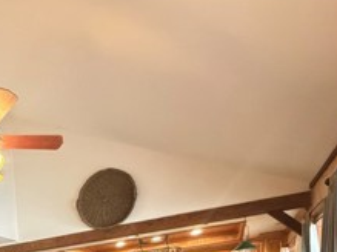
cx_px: -9
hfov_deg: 39.6
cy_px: 358
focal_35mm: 41
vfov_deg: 27.0
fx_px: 399
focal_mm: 2.22
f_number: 2.2
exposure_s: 1/60
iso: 1250
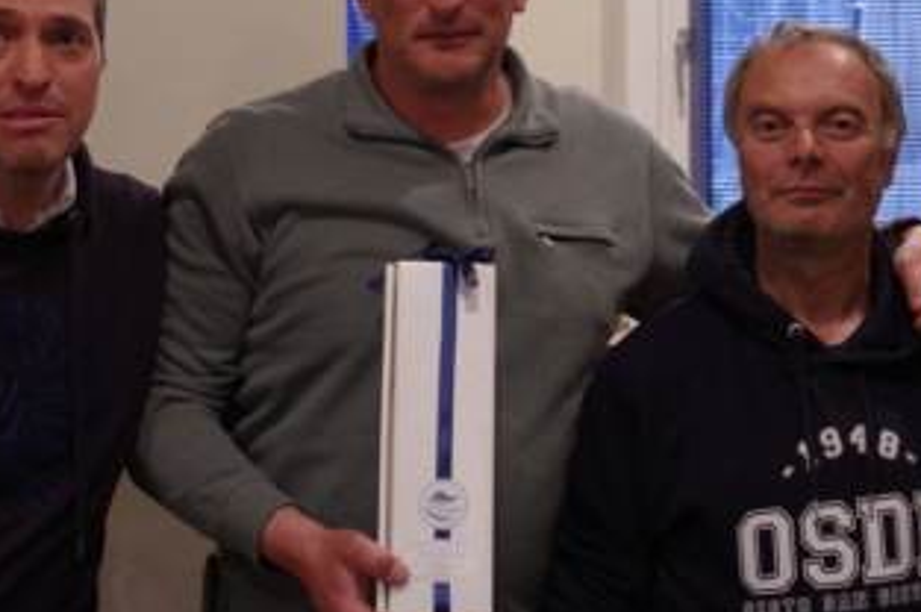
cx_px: 641
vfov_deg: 13.4
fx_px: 2583
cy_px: 65
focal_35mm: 101
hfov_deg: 20.1
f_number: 5.6
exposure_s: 1/45
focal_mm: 31
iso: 2200
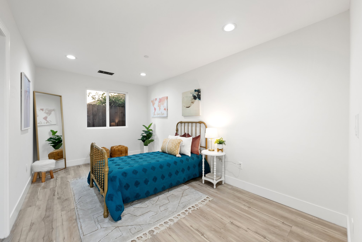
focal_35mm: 14
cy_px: 121
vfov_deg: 81.3
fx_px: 141
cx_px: 181
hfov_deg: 104.2
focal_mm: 14
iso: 640
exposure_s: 1/6
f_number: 8
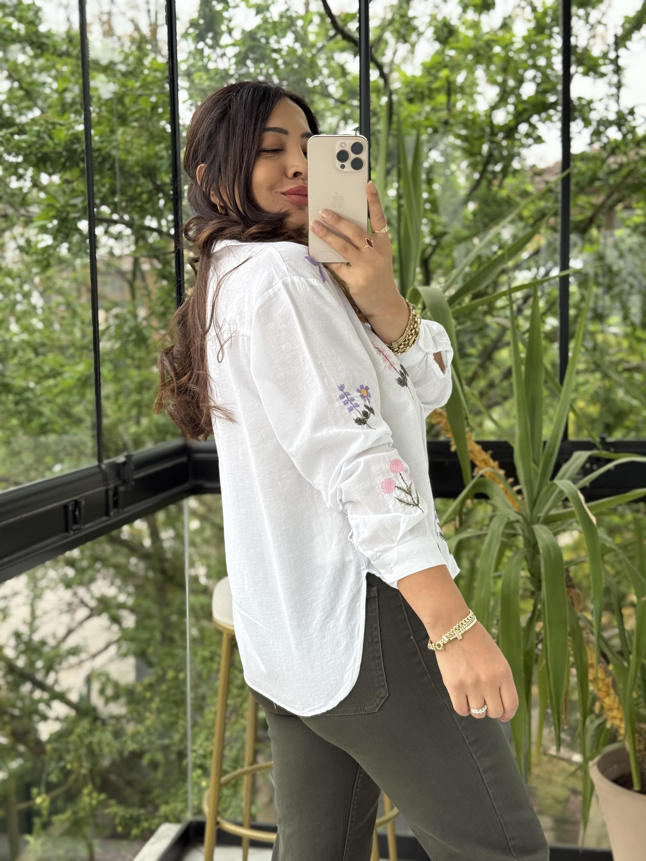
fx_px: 1194
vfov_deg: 39.7
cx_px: 323
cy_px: 430
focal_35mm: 48
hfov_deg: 30.3
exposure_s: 1/409
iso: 80
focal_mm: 6.76
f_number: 1.78
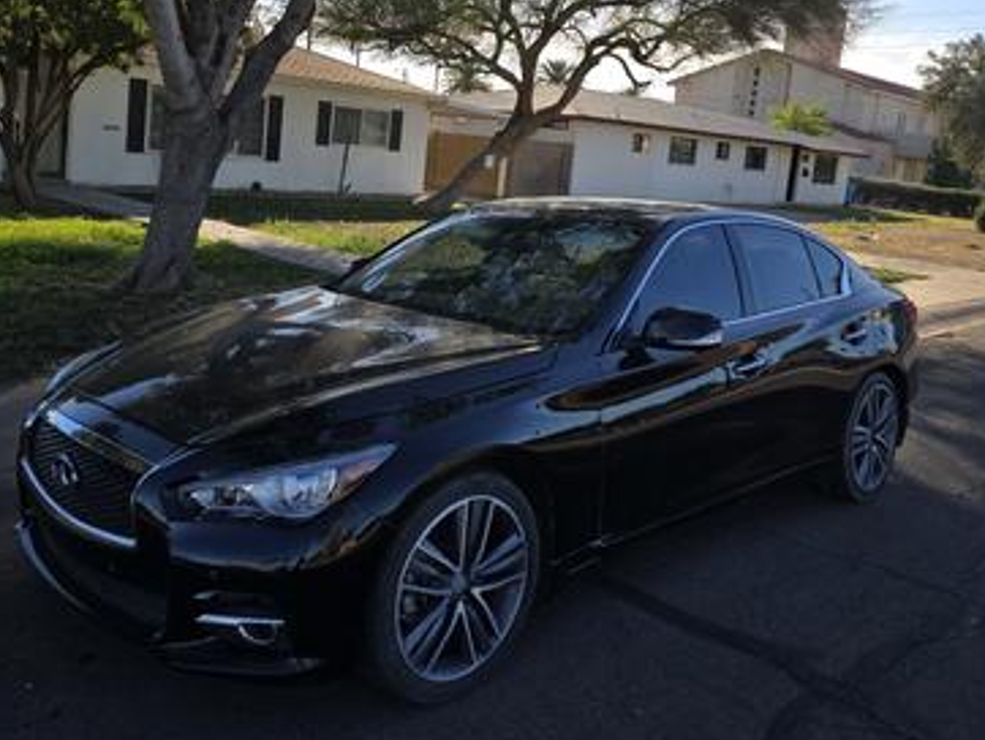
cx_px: 438
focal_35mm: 32
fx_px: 911
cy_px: 237
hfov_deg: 56.7
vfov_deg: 43.5
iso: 12
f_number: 1.7
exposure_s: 1/440
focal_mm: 6.3
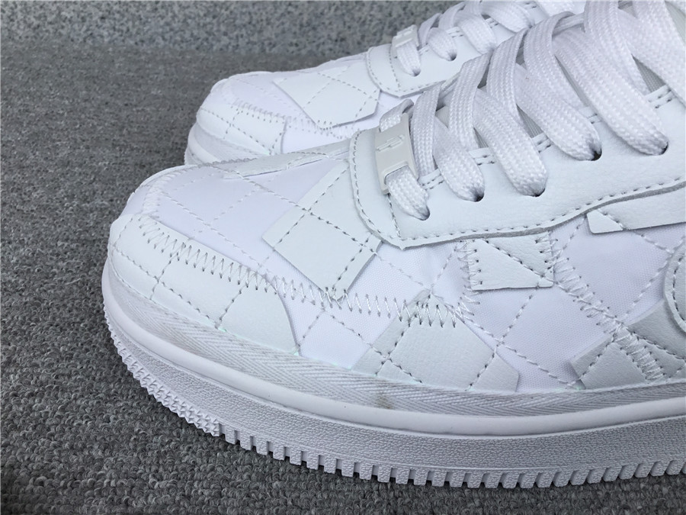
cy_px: 258
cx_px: 343
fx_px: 614
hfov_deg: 58.4
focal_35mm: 31
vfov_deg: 45.4
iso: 25
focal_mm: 3.3
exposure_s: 1/823
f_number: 2.4
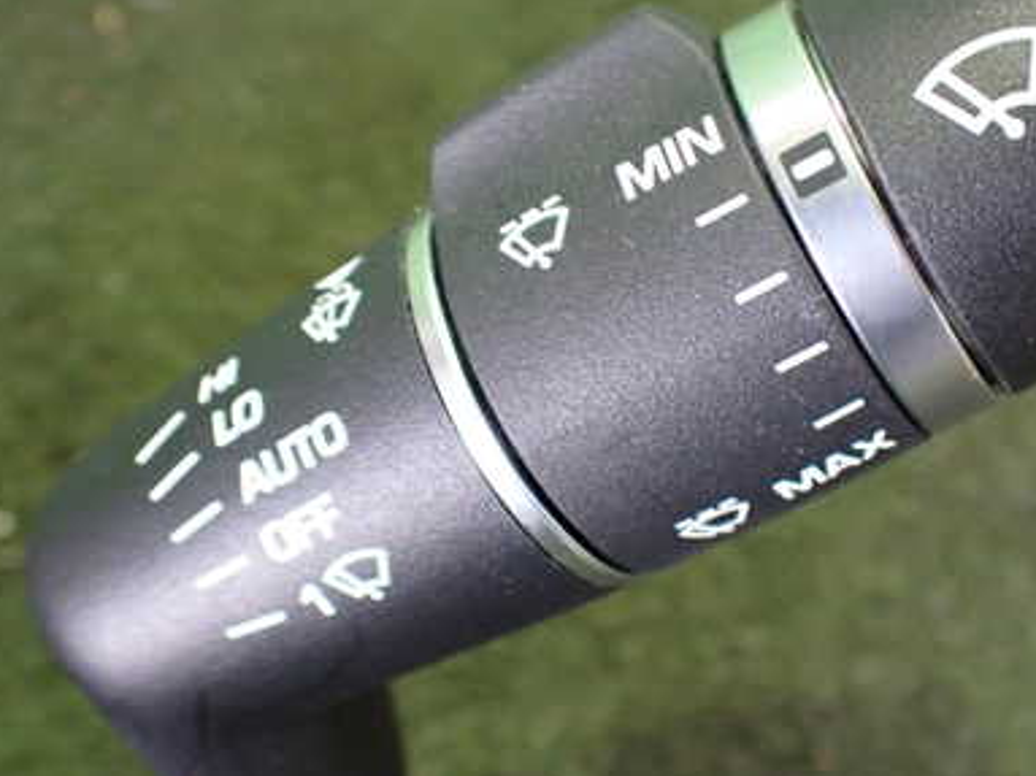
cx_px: 619
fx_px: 1406
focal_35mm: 47
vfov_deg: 30.9
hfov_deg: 40.3
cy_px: 362
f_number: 2.3
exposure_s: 1/40
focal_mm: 5.4
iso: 800
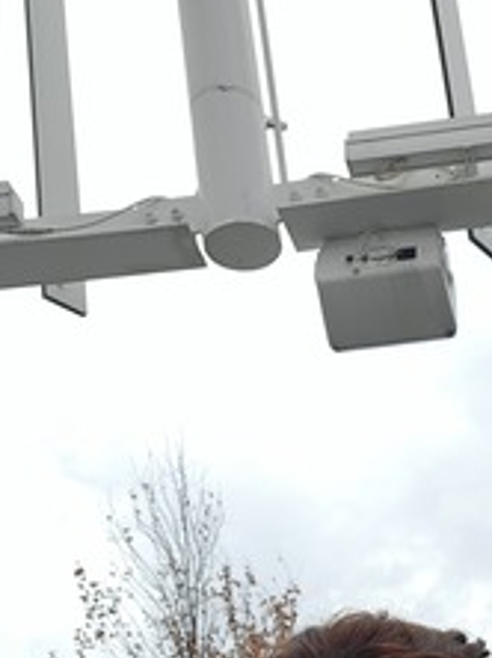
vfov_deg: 28.4
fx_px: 1177
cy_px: 726
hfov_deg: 21.9
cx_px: 588
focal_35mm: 62
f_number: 2.2
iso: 25
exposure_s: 1/235
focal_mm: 3.3
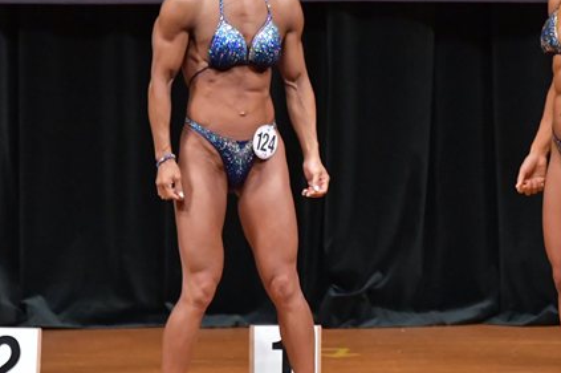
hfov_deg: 4.2
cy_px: 165
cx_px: 461
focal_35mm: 495
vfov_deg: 2.8
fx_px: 7705
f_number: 5.6
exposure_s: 1/400
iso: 6400
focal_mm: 180
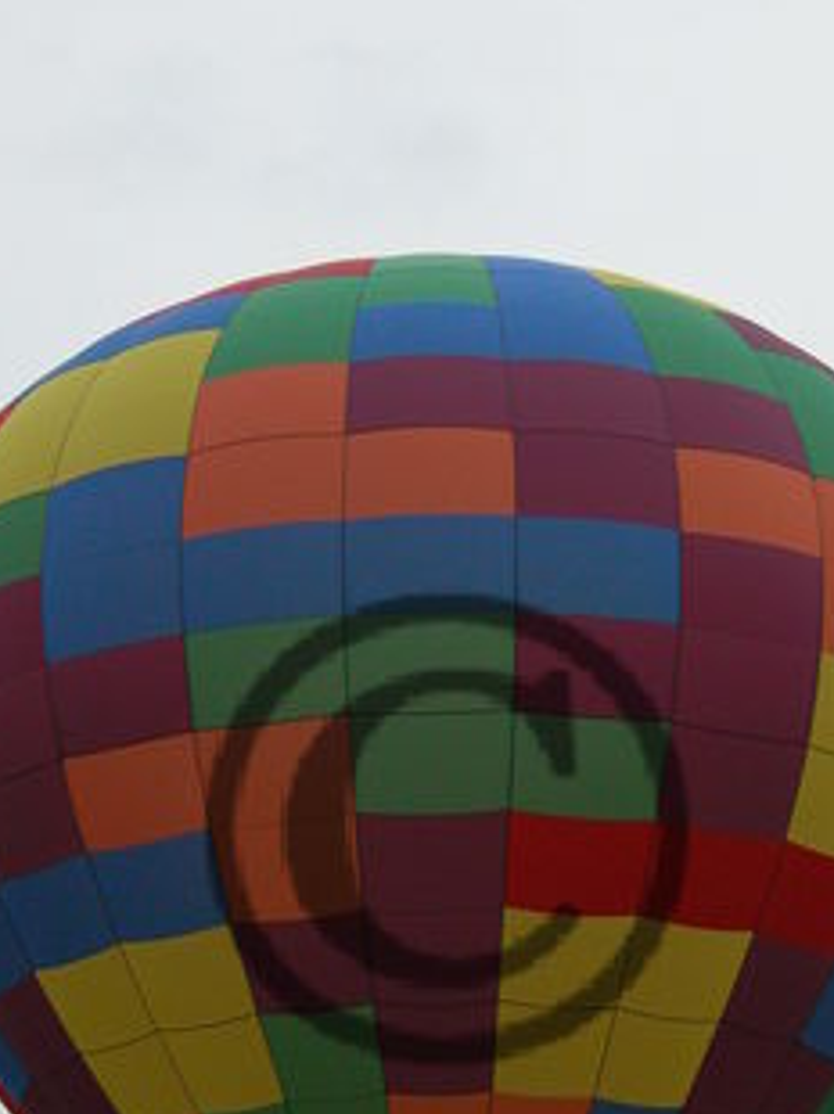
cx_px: 446
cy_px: 830
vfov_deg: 15.6
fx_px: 4053
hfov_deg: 11.7
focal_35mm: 126
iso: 200
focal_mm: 16.8
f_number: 4.6
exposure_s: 1/270
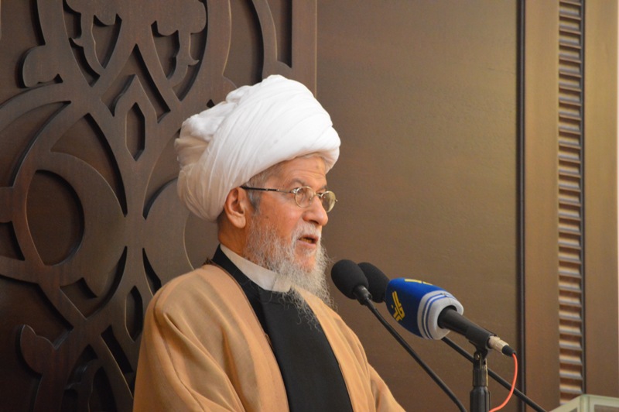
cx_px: 310
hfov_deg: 8.1
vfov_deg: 5.4
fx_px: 4381
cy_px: 206
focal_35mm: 255
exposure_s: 1/80
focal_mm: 170
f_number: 5.3
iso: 3200
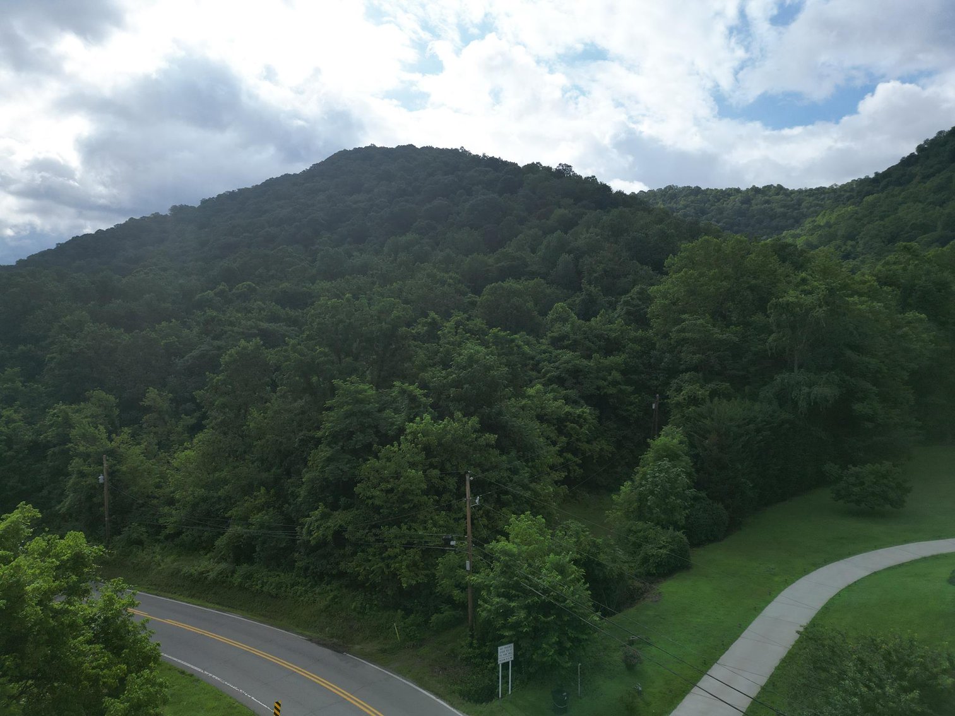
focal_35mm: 24
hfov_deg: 71.6
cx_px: 478
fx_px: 662
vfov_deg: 56.8
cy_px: 358
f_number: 1.7
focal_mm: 6.72
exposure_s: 1/4000
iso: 110
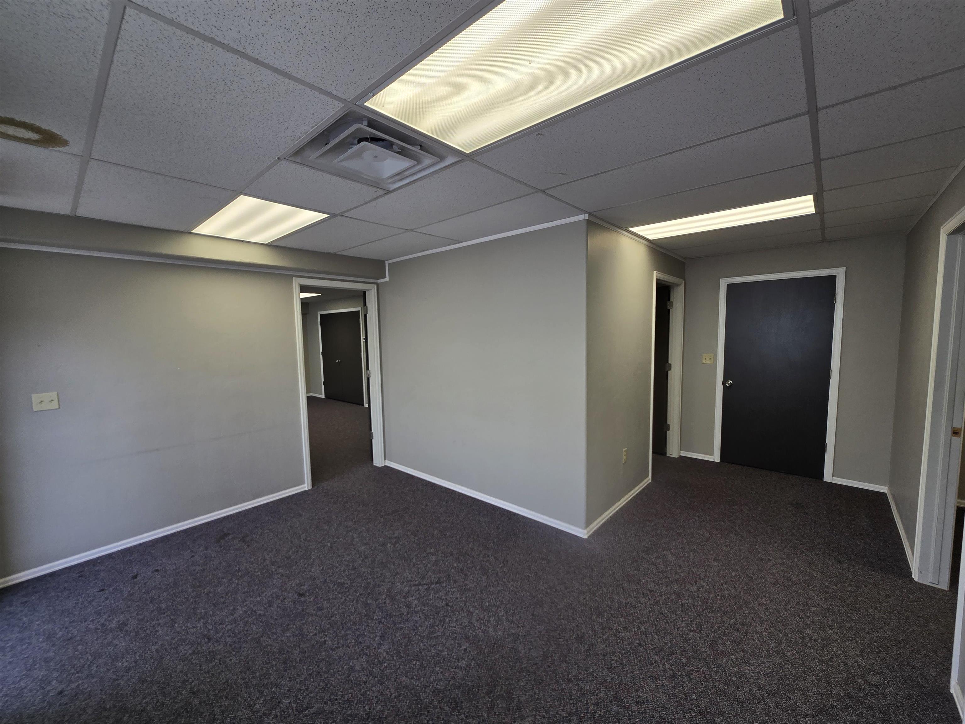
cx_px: 482
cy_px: 362
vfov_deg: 89.9
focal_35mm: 13
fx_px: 362
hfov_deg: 106.2
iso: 50
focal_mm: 2.2
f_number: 2.2
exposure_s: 1/120
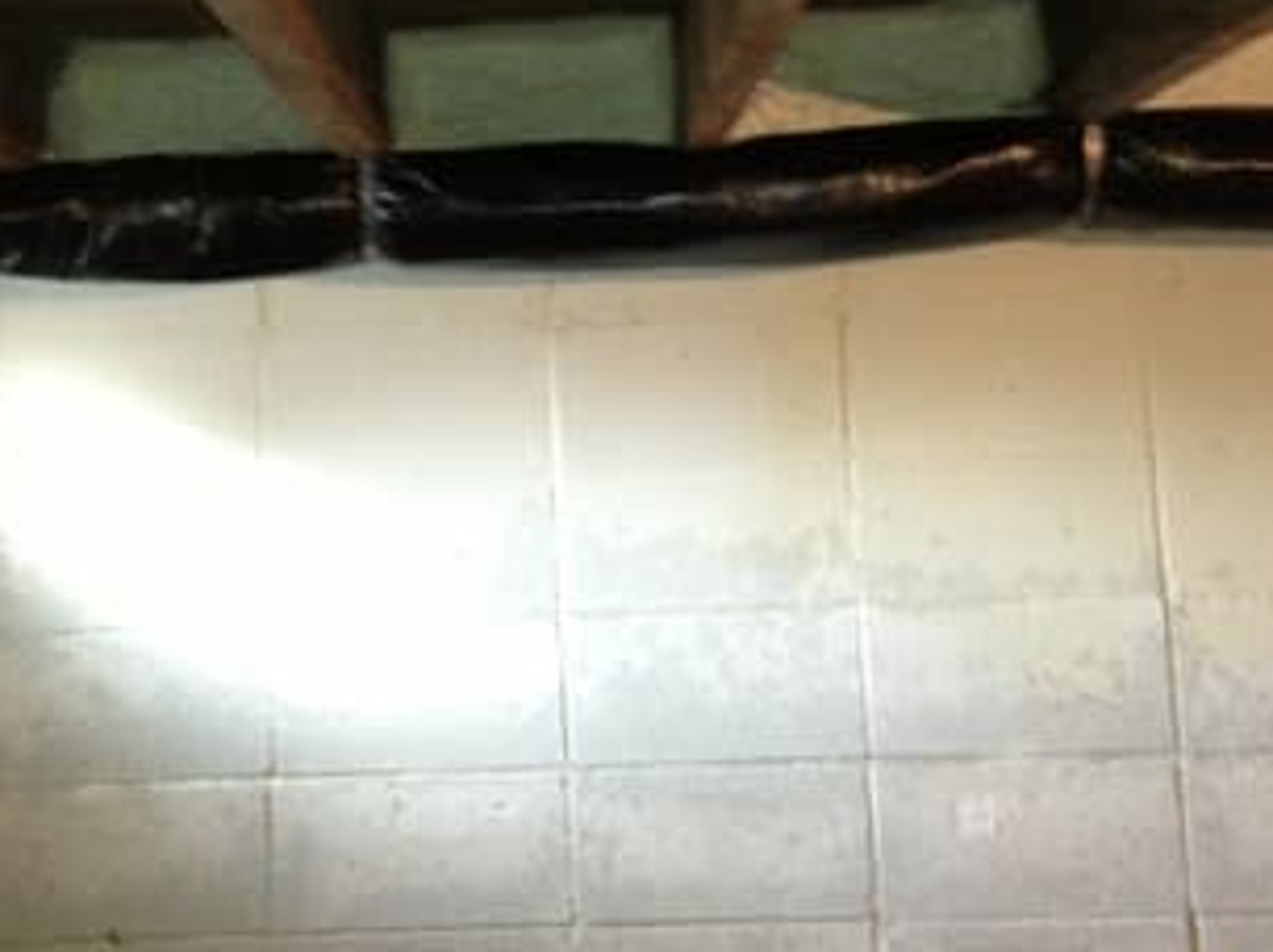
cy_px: 163
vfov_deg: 22.2
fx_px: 2388
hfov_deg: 29.7
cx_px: 438
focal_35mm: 65
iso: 400
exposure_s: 1/17
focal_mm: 4.13
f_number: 2.4
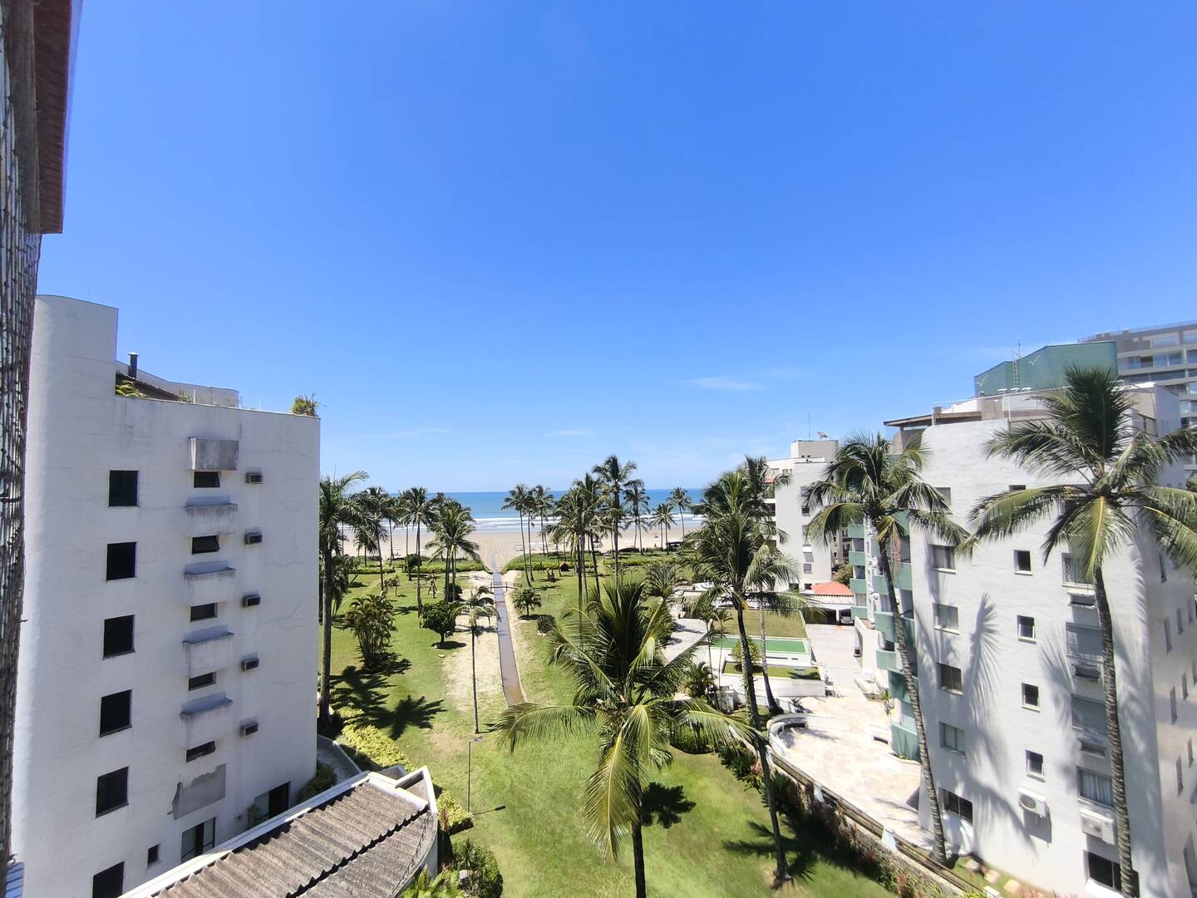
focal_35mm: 16
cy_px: 449
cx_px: 598
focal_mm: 1.65
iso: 50
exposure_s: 1/1151
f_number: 2.2
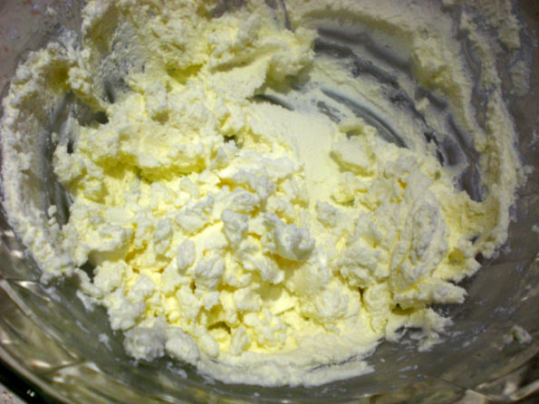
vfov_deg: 37.7
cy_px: 202
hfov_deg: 49.0
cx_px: 270
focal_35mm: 38
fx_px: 592
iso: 200
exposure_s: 1/60
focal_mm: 6.3
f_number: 3.1
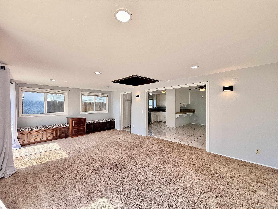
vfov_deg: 85.7
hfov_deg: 102.1
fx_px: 112
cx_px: 139
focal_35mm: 14
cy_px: 104
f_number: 2.2
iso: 64
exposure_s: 1/168
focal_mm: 2.22
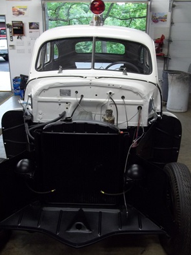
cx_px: 93
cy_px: 124
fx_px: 265
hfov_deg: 39.6
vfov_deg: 51.4
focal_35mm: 36
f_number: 2.9
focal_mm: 5.7
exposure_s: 1/30
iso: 158
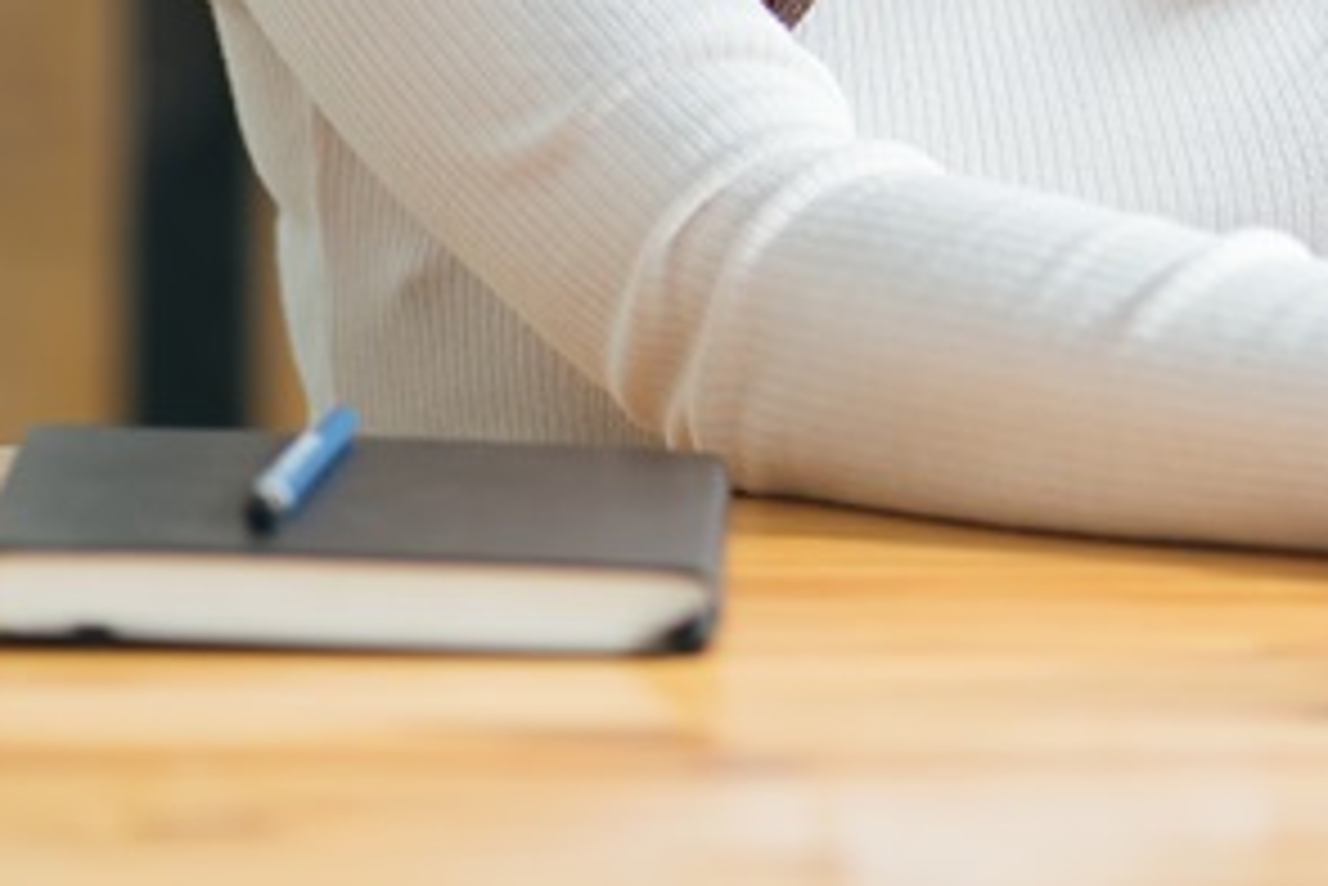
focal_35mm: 311
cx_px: 1522
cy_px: -652
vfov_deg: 4.4
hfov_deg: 6.6
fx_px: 11478
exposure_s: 1/160
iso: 160
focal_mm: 85
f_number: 1.8
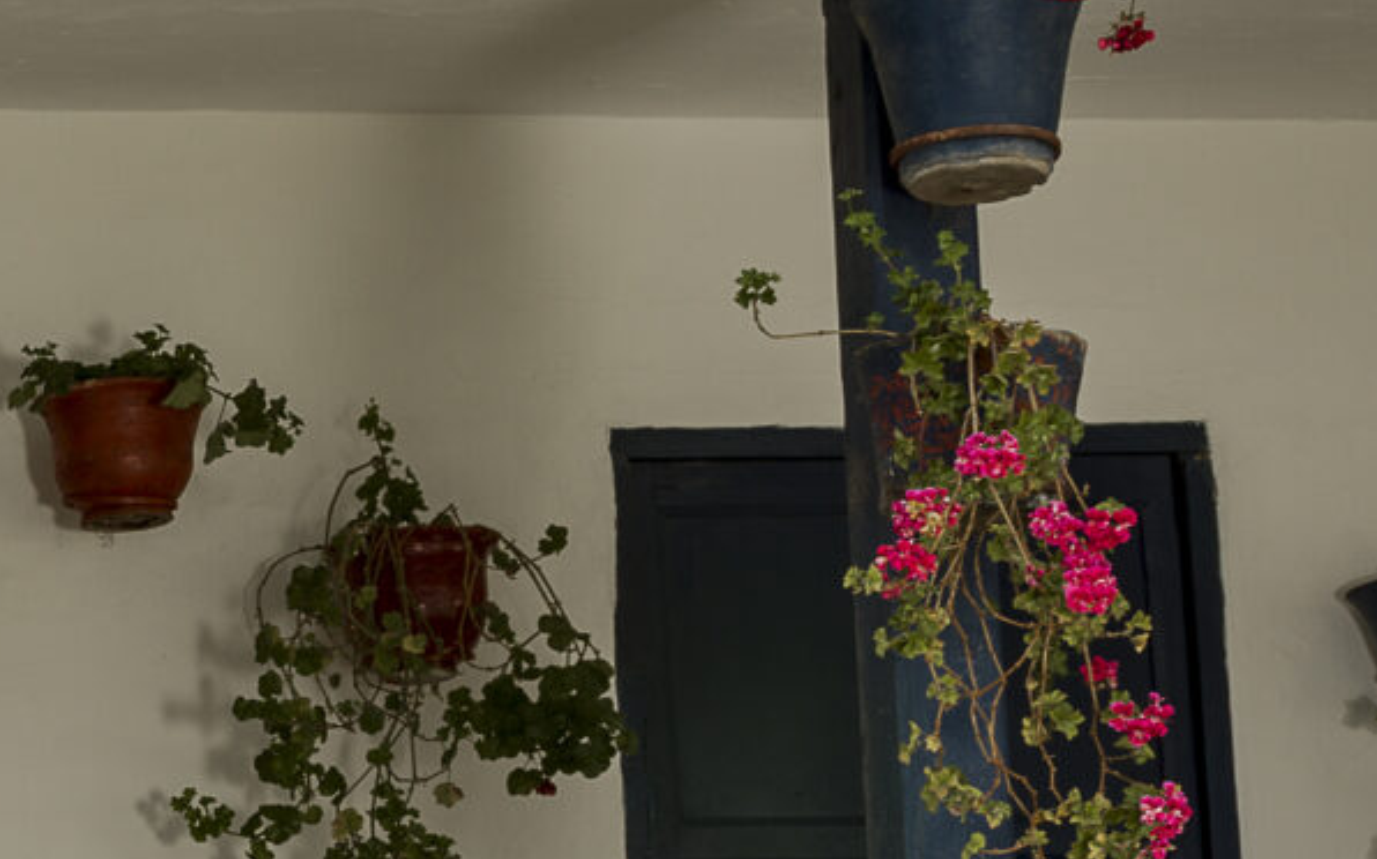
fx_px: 4614
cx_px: -1109
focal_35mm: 123
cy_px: 957
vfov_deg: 10.5
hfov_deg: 14.8
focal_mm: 35
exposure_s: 1/125
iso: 200
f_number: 8
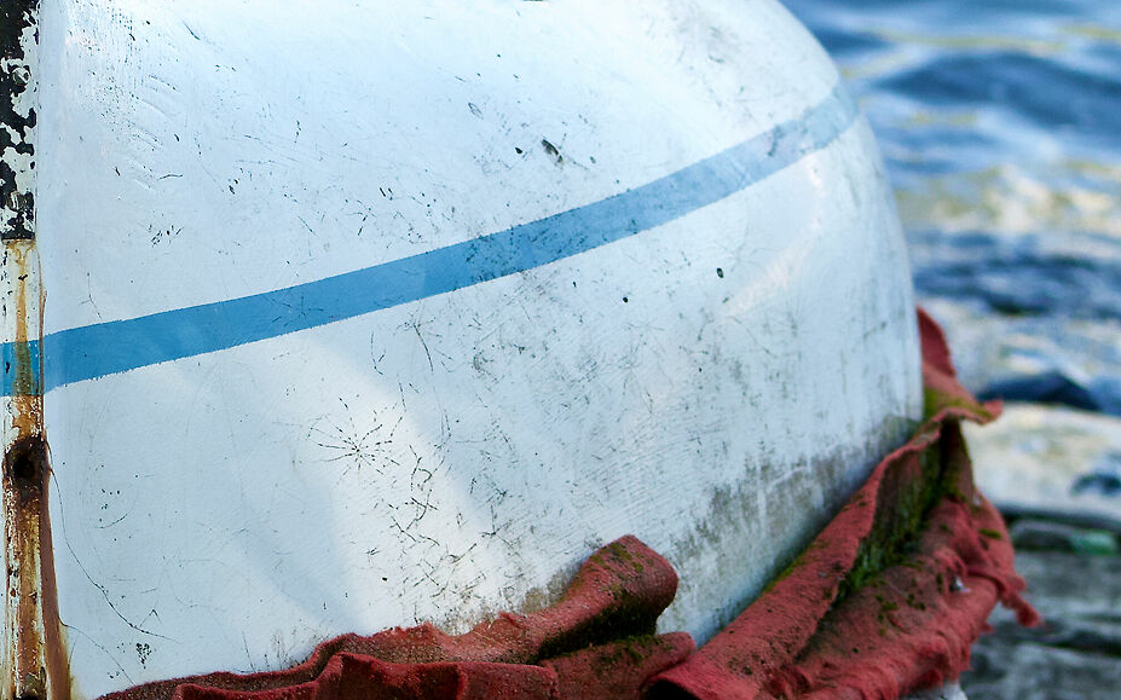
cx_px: 39
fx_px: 7209
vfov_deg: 5.6
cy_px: 127
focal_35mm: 236
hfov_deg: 8.8
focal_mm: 43
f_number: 3.2
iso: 200
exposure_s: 1/500
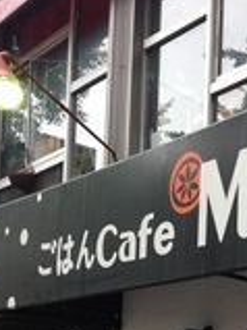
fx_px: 791
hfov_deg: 17.1
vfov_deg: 22.3
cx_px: 280
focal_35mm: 83
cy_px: 359
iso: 80
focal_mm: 4.12
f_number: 2.4
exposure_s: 1/120
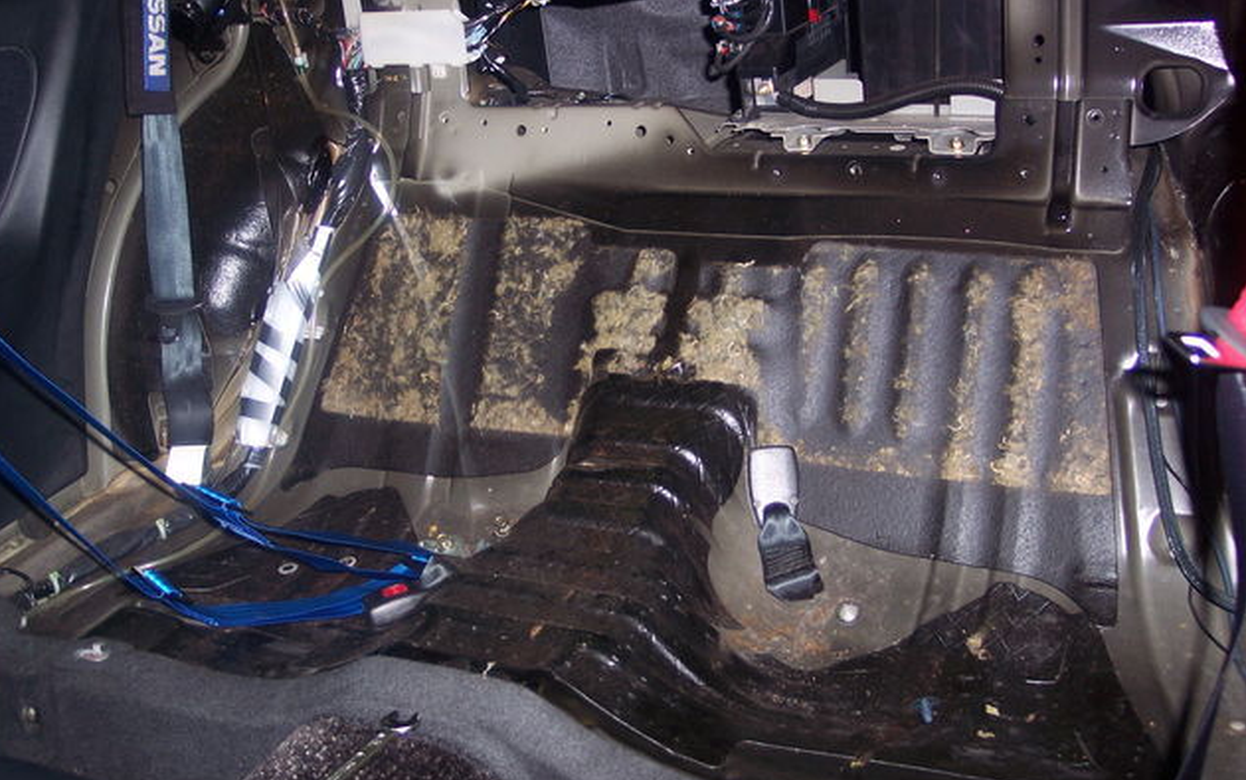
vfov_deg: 30.5
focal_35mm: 42
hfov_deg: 47.2
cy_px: 344
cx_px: 615
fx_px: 1426
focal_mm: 8
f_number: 2.8
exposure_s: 1/60
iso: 100
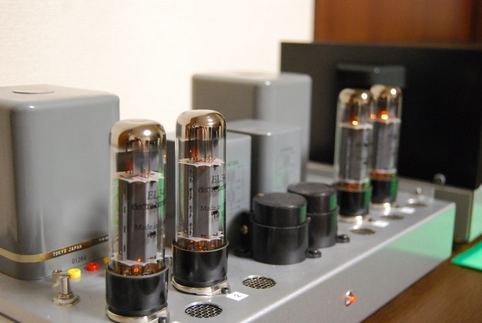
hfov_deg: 41.1
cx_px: 241
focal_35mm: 48
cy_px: 162
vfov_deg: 28.1
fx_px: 643
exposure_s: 1/20
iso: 1600
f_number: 4.5
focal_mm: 32
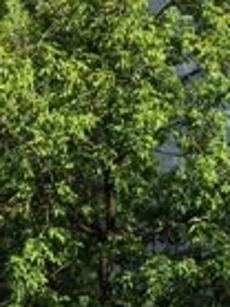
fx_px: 1189
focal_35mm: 134
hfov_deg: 10.1
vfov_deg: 14.3
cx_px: 489
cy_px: -55
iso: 32
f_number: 2.2
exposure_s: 1/1522
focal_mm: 4.15
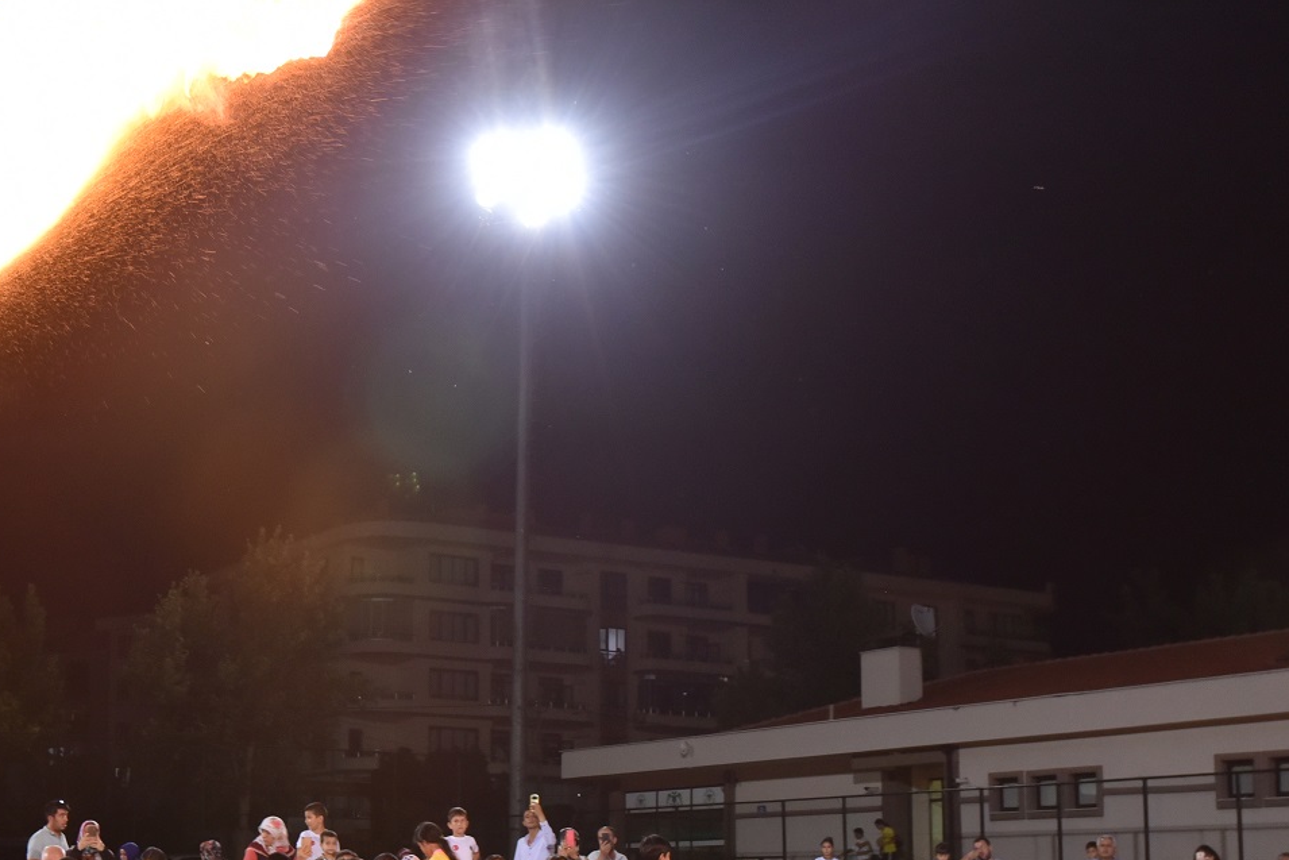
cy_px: 653
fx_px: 1969
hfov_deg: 35.5
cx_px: 325
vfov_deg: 24.3
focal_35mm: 55
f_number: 5.6
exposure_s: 1/80
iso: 1250
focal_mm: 35
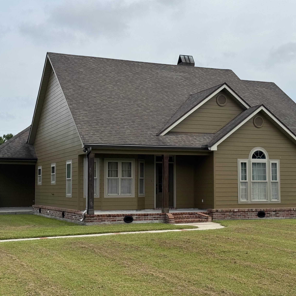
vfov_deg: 30.0
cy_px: 149
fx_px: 551
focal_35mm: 57
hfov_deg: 30.0
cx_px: 167
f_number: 1.78
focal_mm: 6.76
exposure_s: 1/4608
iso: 64
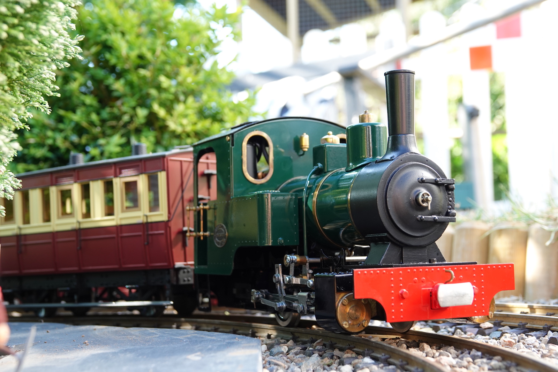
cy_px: 186
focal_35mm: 58
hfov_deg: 34.5
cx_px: 279
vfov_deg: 23.4
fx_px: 899
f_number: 3.5
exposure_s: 1/60
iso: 125
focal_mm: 21.32
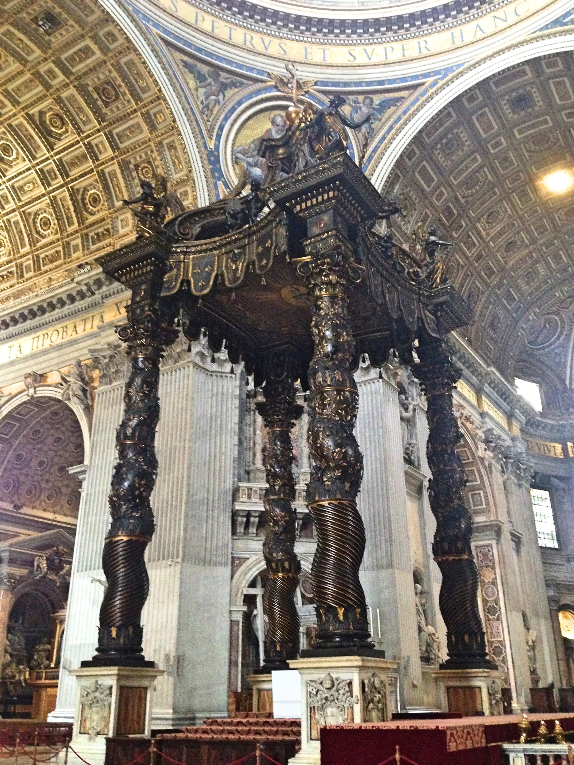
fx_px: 730
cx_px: 287
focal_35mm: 33
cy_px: 382
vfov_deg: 55.4
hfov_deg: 42.9
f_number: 2.4
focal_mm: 4.12
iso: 500
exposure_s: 1/15
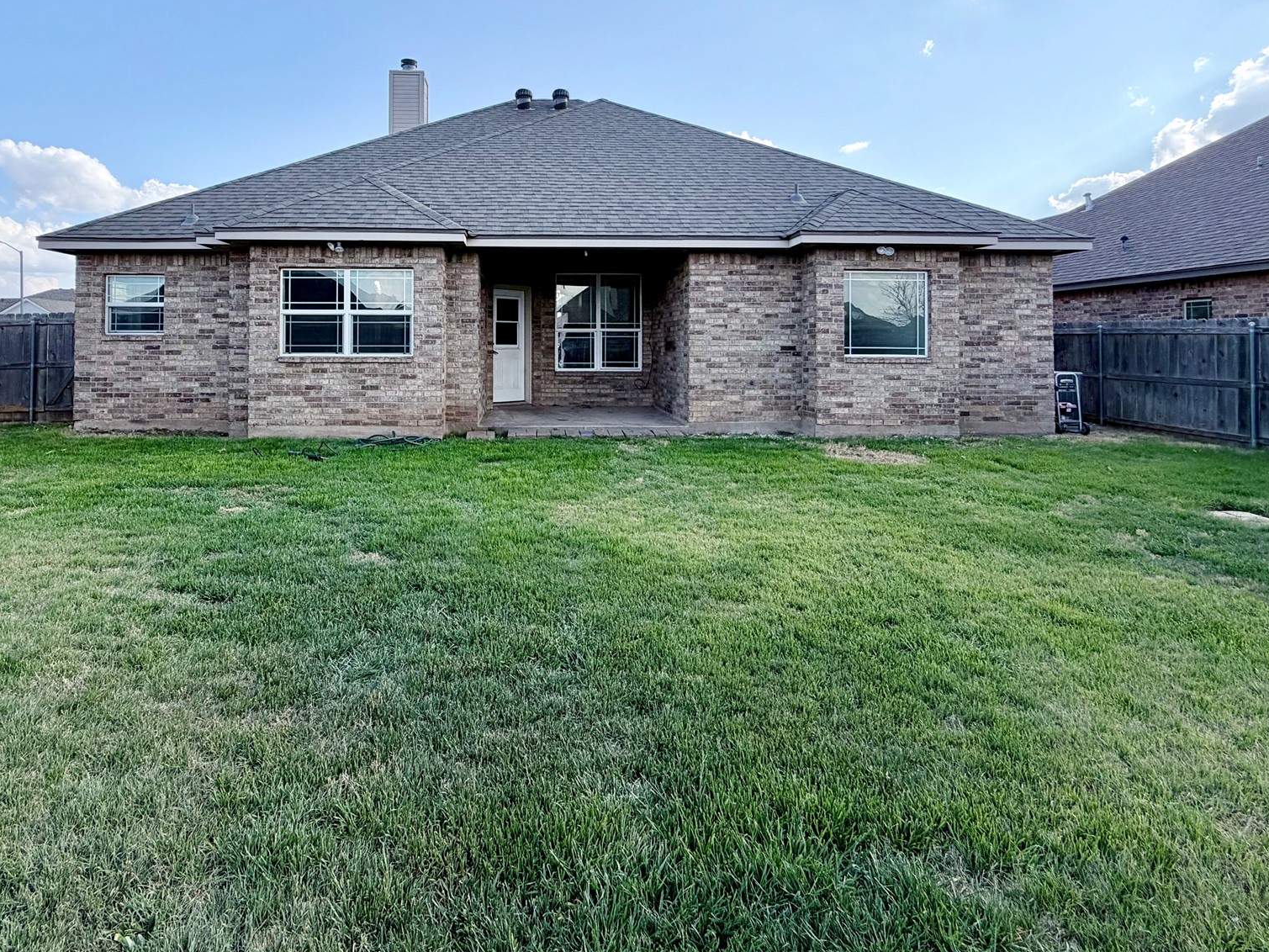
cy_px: 334
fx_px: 697
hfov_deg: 84.2
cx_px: 550
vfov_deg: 67.2
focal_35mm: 19
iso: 32
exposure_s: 1/770
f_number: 2.2
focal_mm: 2.22
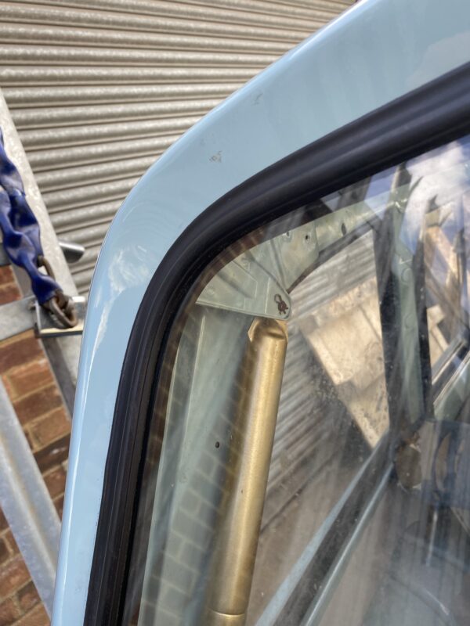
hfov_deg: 53.1
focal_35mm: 26
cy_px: 313
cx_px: 235
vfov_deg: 67.3
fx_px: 471
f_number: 1.8
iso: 32
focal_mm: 4.25
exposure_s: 1/284
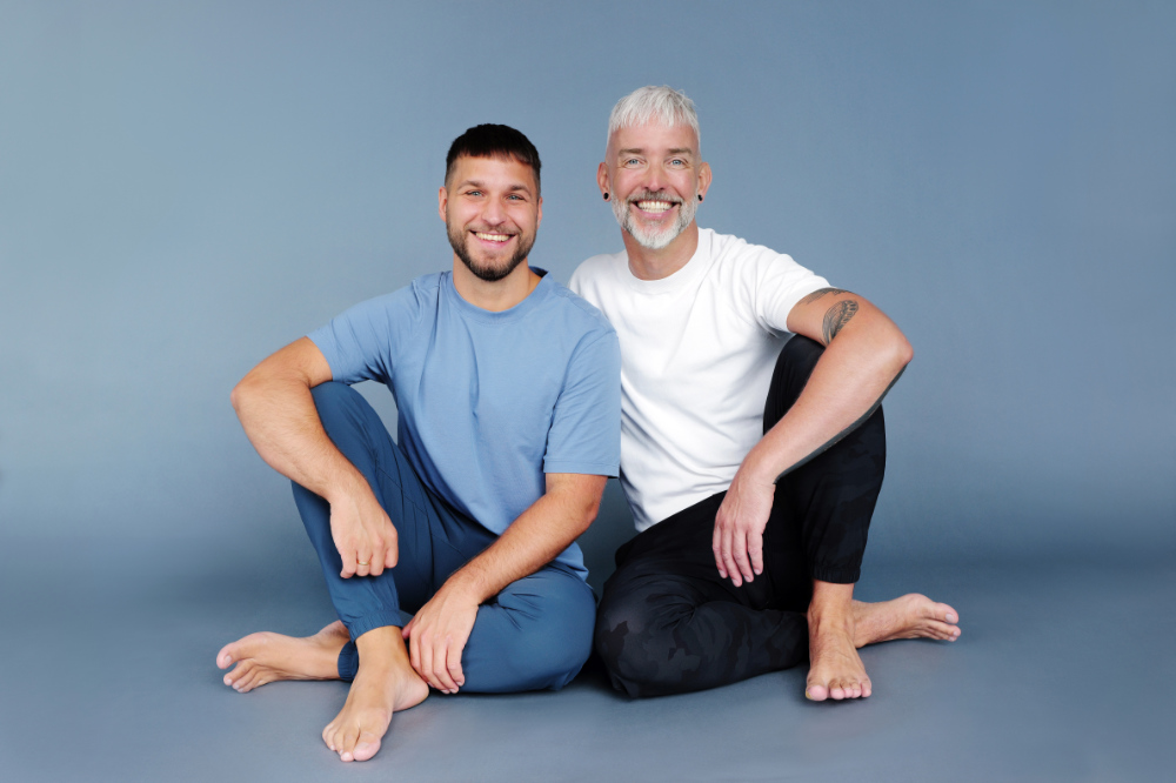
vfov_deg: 35.0
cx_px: 588
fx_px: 1241
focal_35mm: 38
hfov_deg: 50.7
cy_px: 392
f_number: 5.6
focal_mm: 38
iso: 400
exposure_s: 1/80
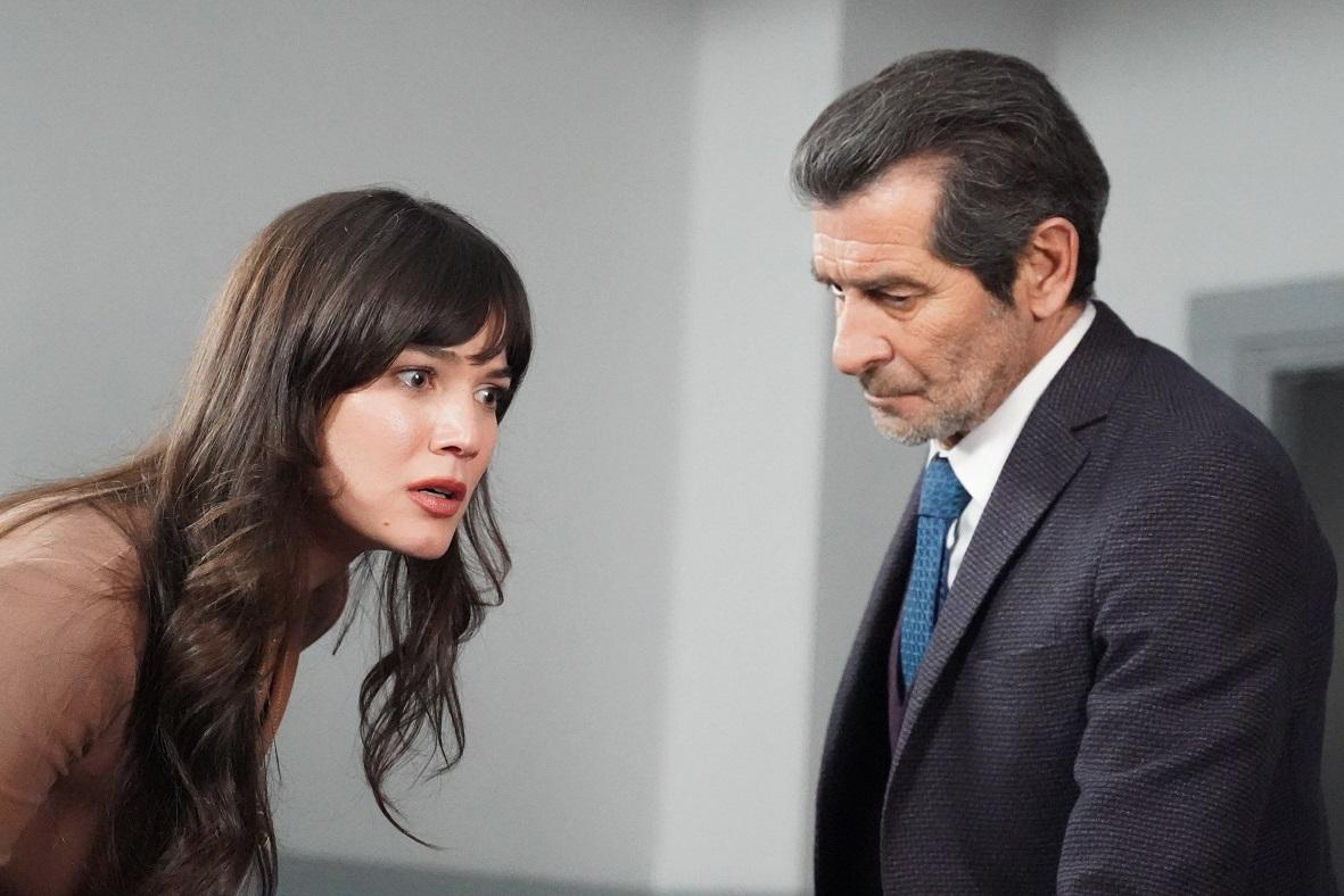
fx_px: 3809
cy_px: 448
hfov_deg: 20.0
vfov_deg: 13.4
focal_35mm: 102
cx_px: 672
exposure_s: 1/100
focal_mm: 68
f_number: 2.8
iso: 25600
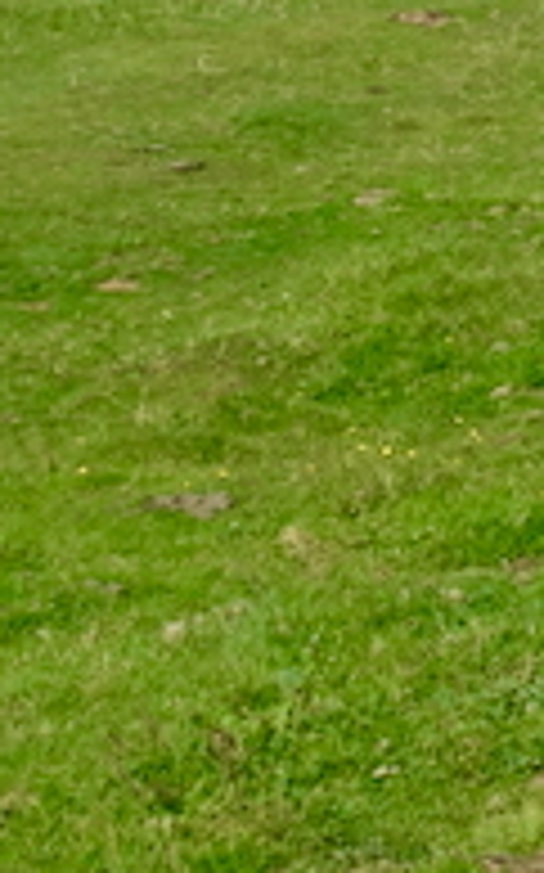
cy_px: -542
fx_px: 3587
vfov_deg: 12.9
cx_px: 1758
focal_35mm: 151
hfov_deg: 7.4
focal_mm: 10.4
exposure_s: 1/640
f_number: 5.6
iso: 125
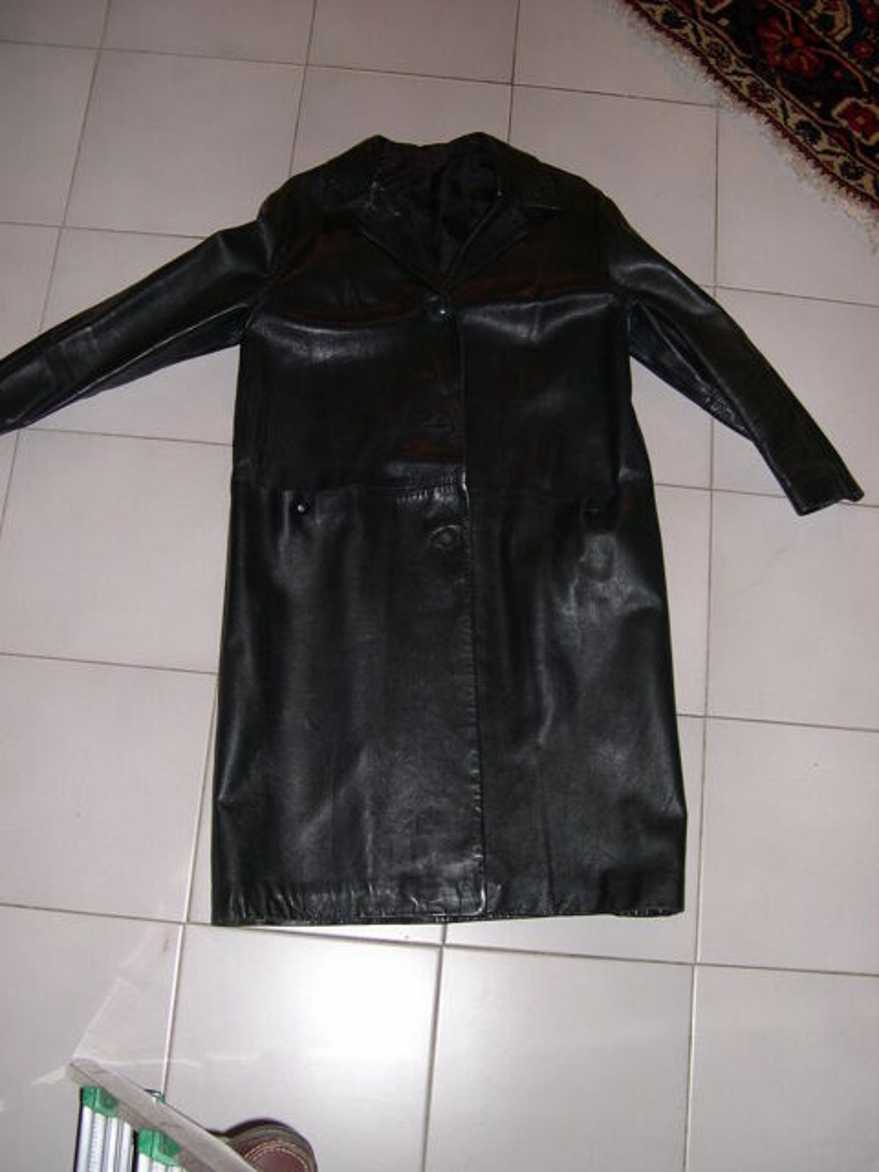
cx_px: 440
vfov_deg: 49.0
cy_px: 586
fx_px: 1287
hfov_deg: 37.7
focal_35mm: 38
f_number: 2.8
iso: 100
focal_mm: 8
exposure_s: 1/60
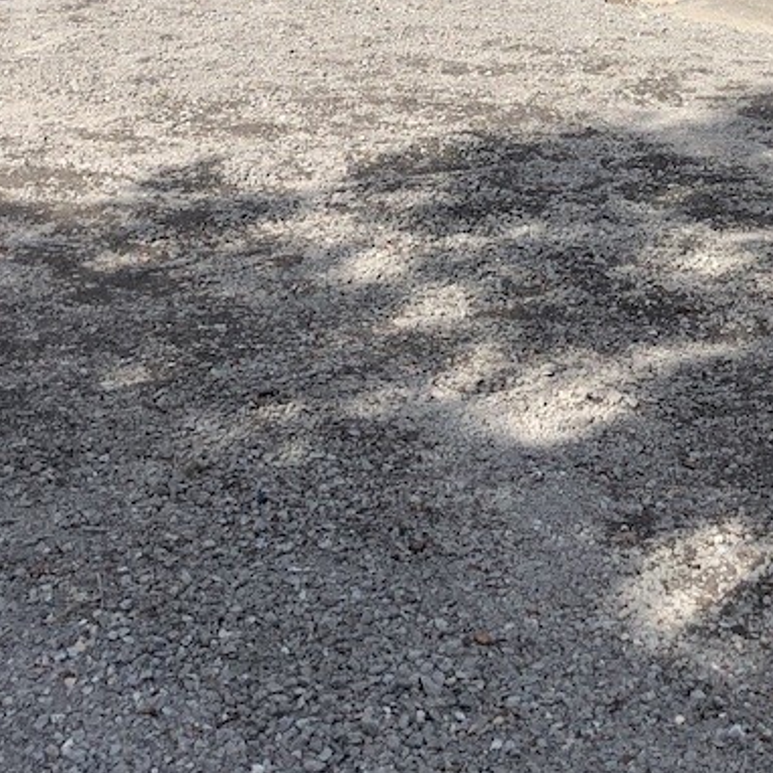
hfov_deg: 20.4
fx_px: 2097
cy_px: -93
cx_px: 726
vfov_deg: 19.9
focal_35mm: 83
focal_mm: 4
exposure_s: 1/1000
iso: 20
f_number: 1.8
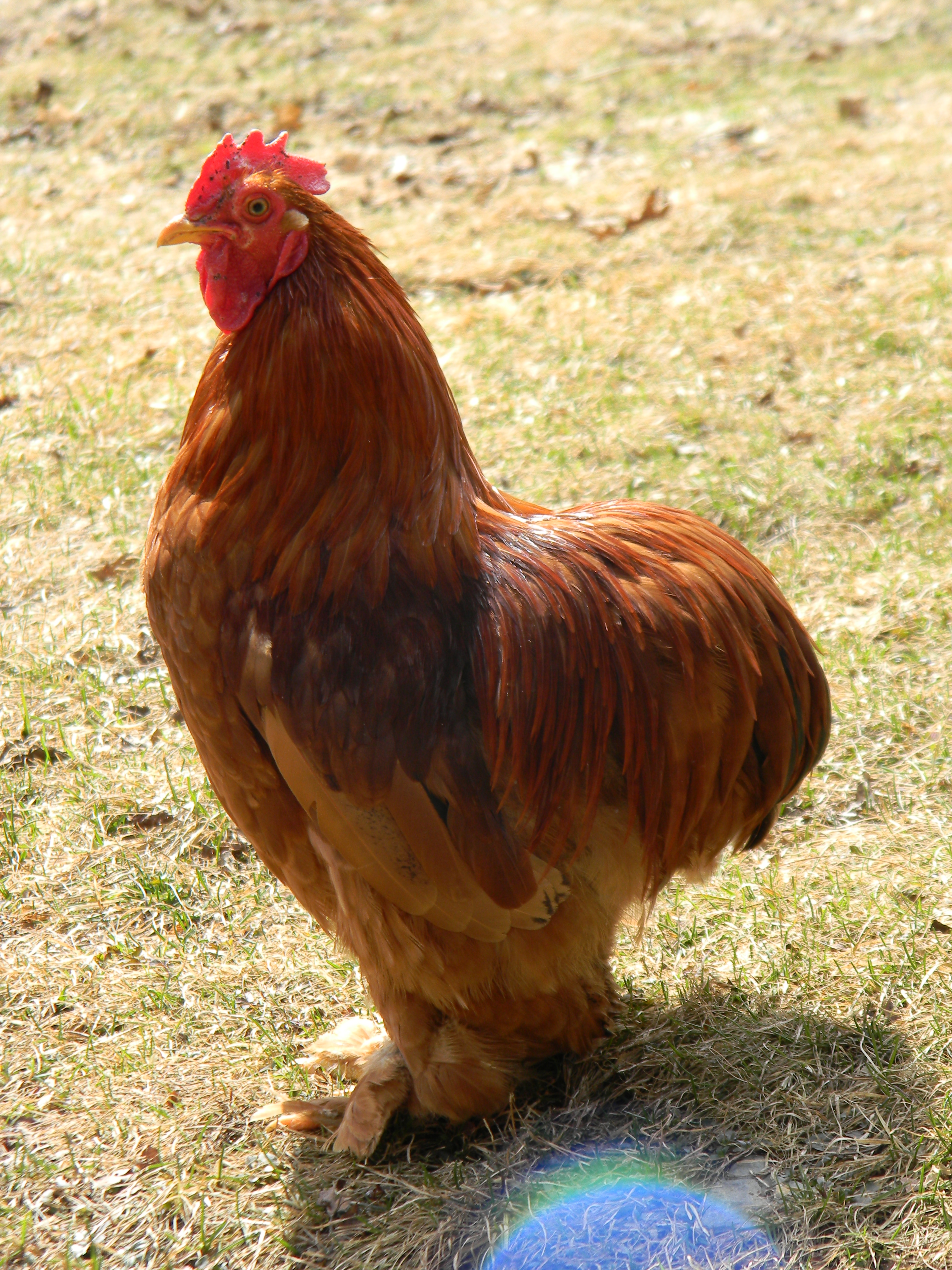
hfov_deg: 10.0
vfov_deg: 13.3
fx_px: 5427
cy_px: 635
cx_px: 476
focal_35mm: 148
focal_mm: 26.8
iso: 80
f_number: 5
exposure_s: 1/191
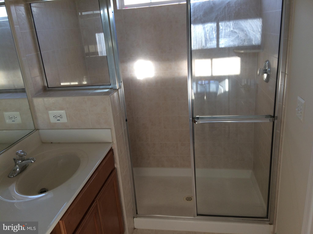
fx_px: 262
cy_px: 117
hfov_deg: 61.7
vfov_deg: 48.2
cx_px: 156
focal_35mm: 29
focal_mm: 4.15
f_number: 2.2
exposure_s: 1/120
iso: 50
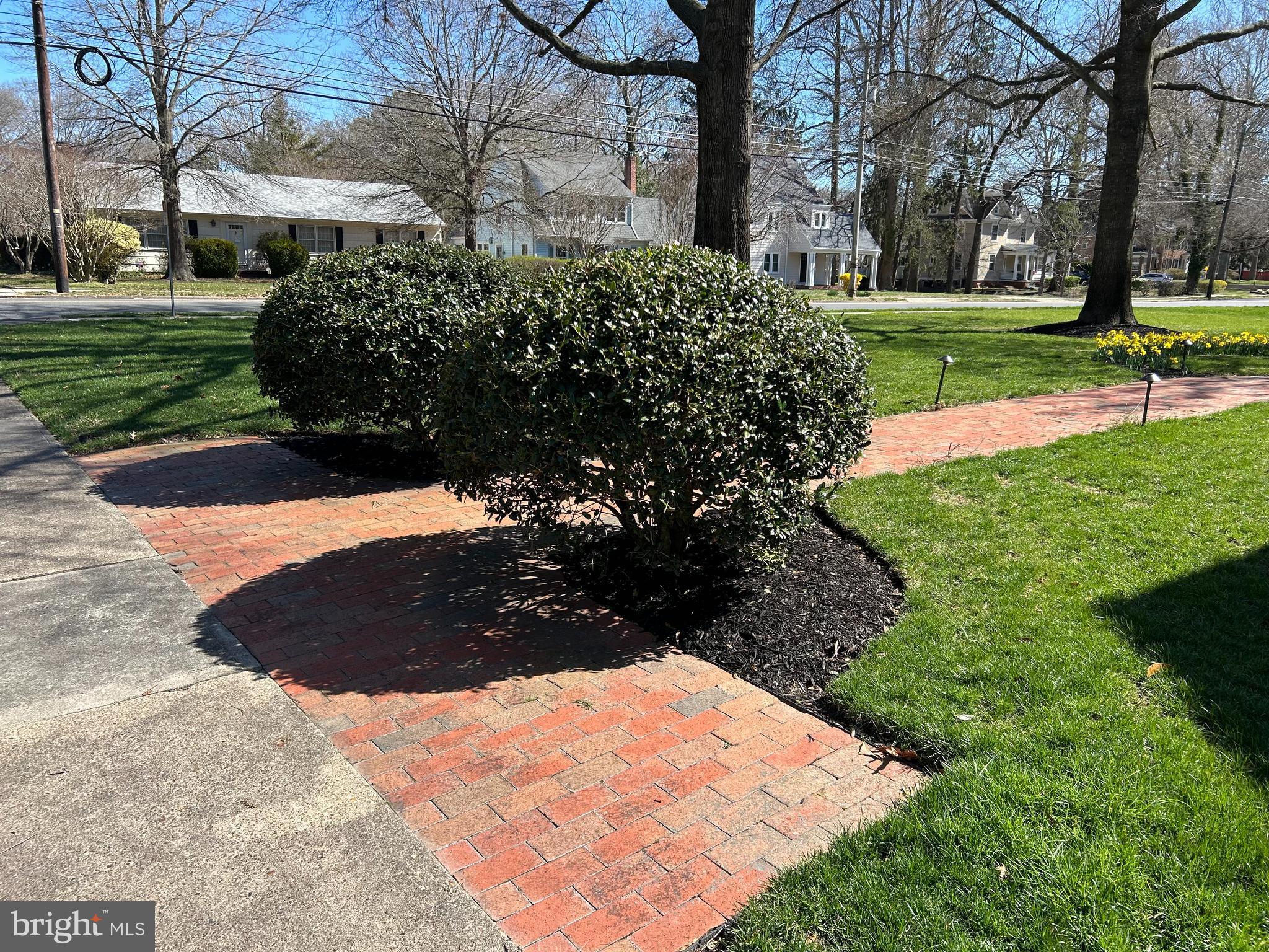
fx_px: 953
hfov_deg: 67.3
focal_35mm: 26
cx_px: 634
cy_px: 476
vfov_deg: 53.1
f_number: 1.5
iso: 50
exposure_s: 1/1869
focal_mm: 5.7
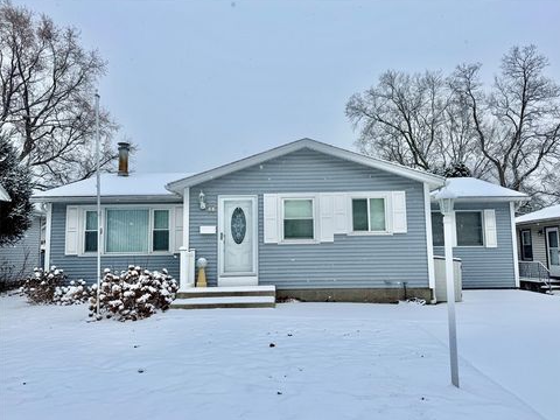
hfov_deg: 69.4
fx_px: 404
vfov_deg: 54.9
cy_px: 212
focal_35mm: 25
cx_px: 289
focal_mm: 6.76
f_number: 1.78
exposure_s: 1/2415
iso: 80
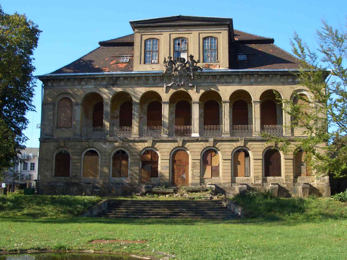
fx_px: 441
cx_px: 179
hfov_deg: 42.9
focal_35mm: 44
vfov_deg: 32.9
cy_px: 118
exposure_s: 1/250
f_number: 4.3
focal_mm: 5.8
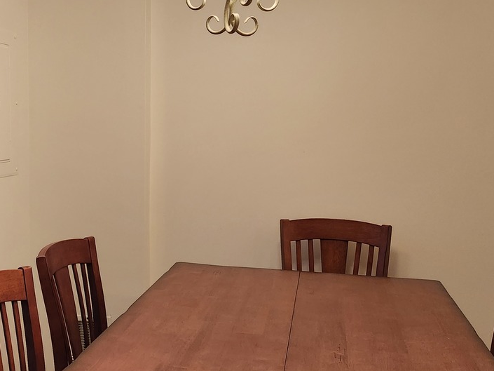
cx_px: 96
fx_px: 671
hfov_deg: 38.8
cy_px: 159
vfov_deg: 30.8
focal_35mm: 47
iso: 640
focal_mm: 5.54
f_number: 1.8
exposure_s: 1/120
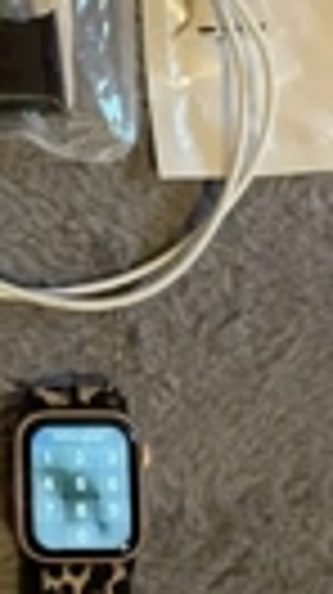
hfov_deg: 13.5
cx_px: -112
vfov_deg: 24.3
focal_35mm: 86
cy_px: 108
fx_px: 1353
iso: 500
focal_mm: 4.2
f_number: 1.6
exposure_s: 1/60
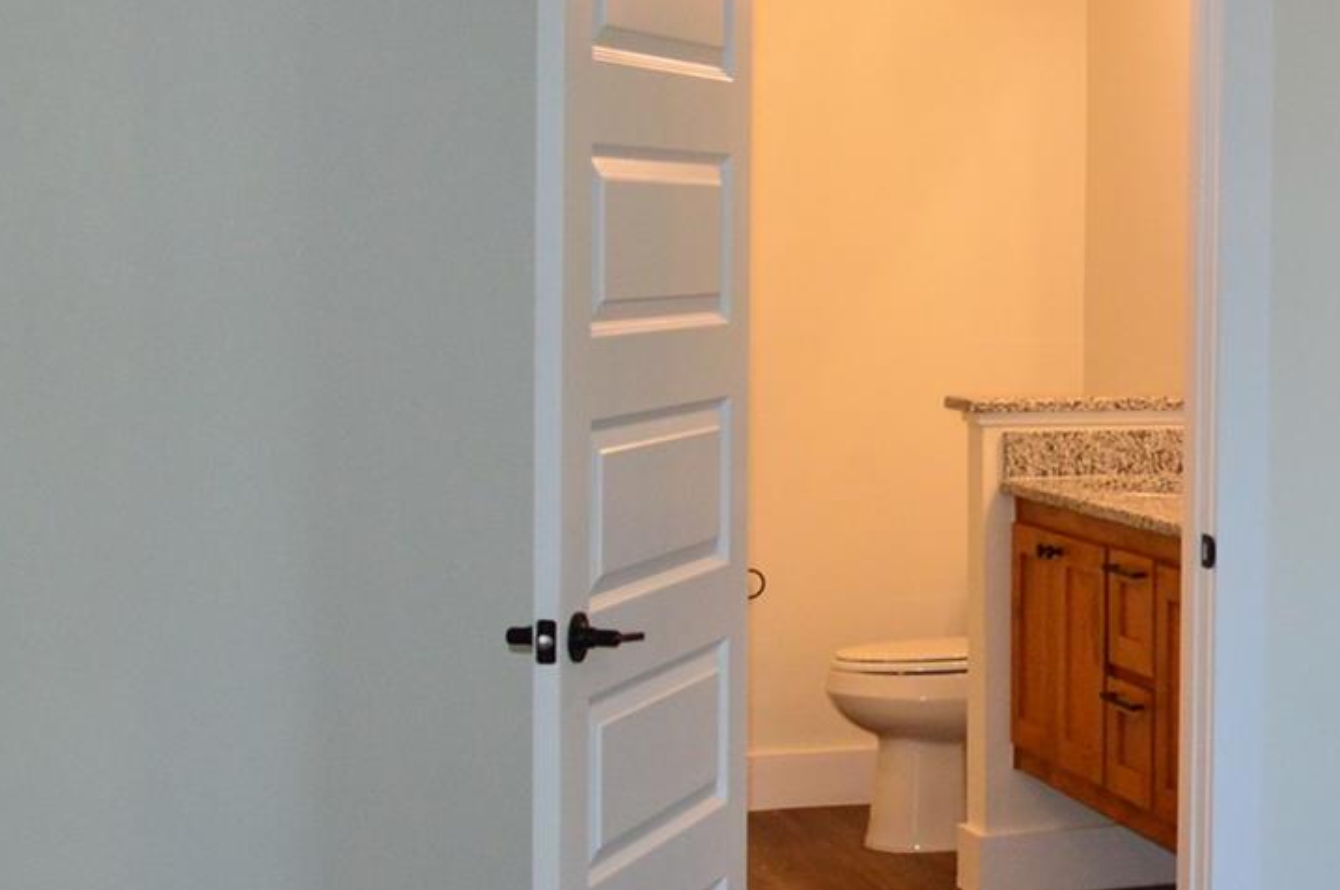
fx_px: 2863
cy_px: 337
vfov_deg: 17.7
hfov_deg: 24.6
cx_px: 1458
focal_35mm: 77
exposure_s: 1/125
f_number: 5
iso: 800
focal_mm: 18
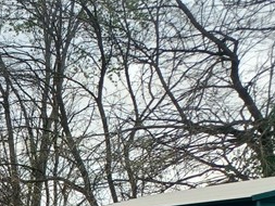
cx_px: -261
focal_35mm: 101
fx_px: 803
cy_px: 390
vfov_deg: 13.0
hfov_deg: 15.7
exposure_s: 1/186
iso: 32
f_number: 1.8
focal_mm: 4.6
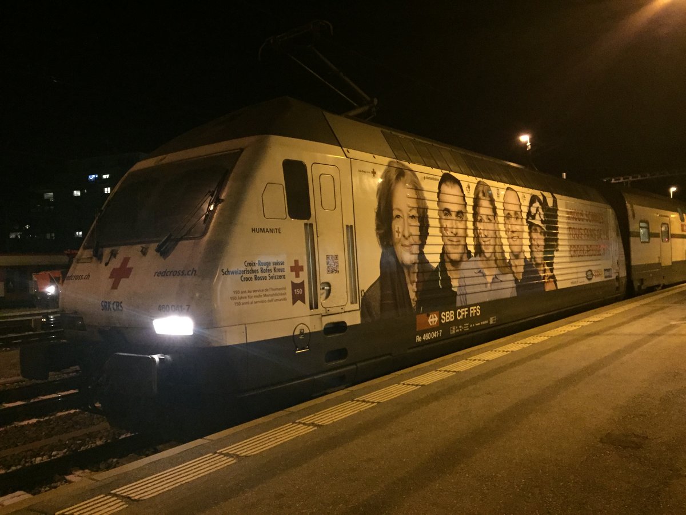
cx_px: 343
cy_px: 258
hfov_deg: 61.7
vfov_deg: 48.2
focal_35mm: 29
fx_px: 575
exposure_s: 1/17
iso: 800
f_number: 2.2
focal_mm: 4.15
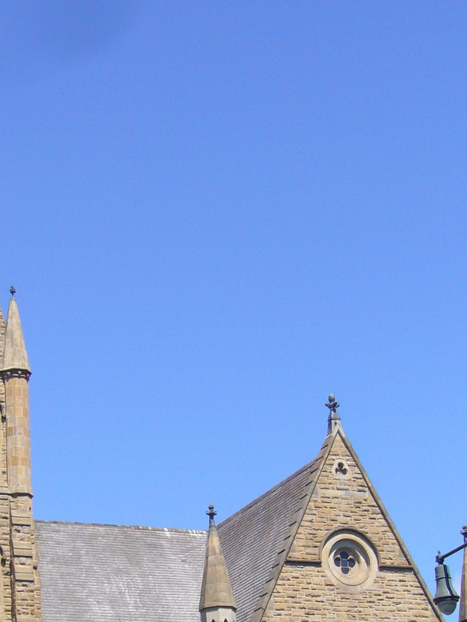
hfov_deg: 15.7
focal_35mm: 94
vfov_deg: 20.5
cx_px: 174
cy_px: 526
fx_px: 1690
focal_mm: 6.6
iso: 80
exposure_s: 1/320
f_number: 6
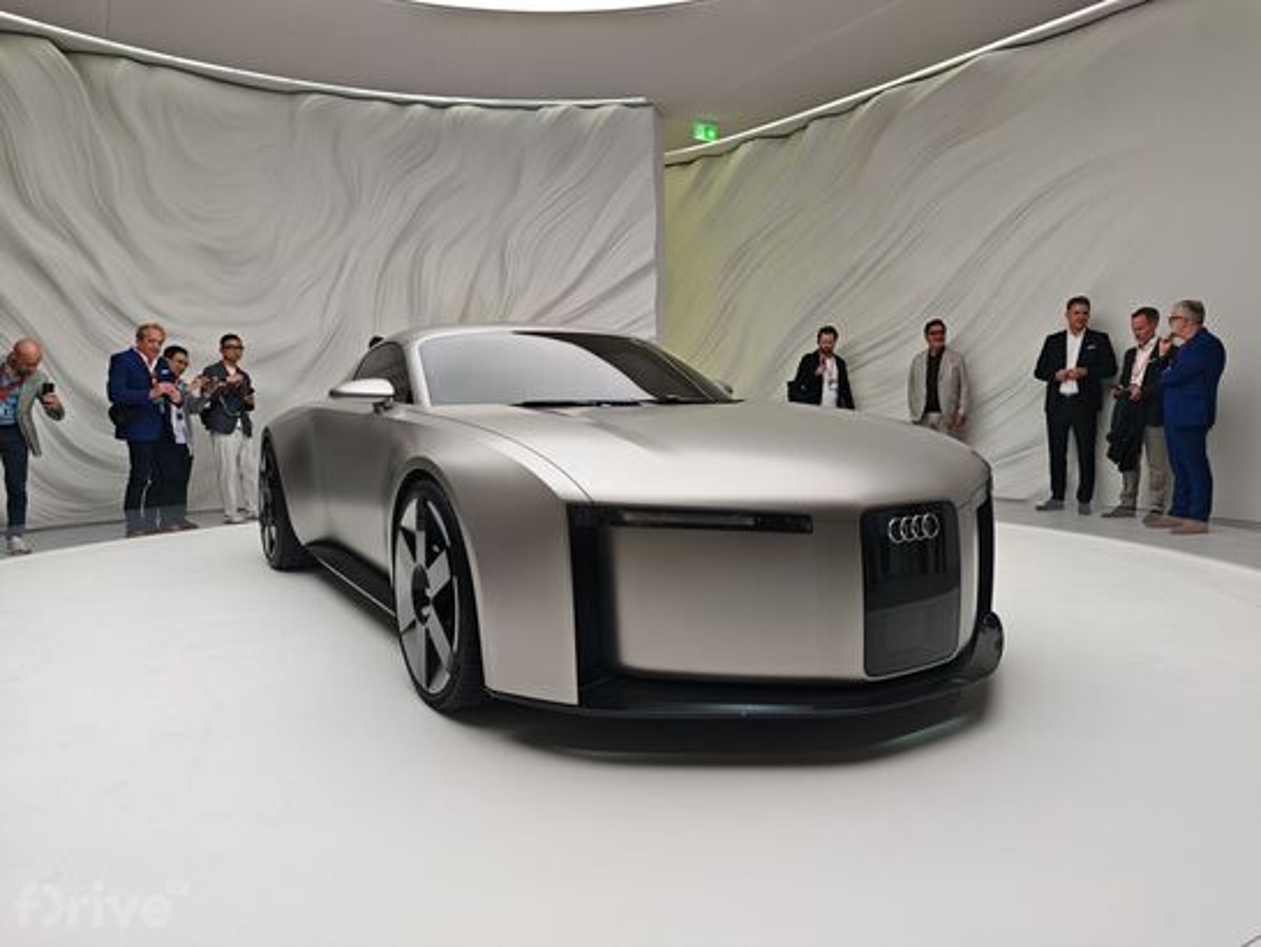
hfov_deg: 73.9
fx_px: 838
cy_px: 474
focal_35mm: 23
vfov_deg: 58.9
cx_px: 630
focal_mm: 8.72
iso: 100
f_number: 1.63
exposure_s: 1/97.5
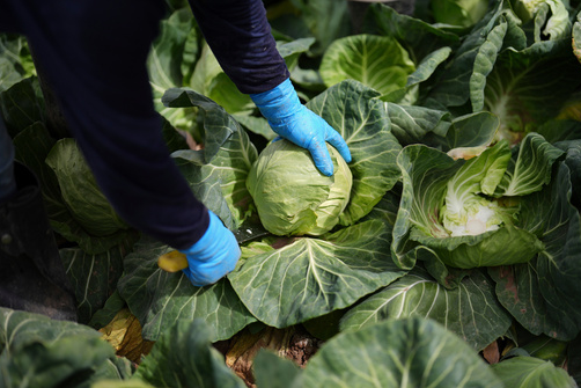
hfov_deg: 38.9
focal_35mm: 51
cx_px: 288
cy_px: 196
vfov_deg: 26.5
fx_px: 823
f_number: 1.2
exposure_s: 1/16000
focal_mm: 50
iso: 200
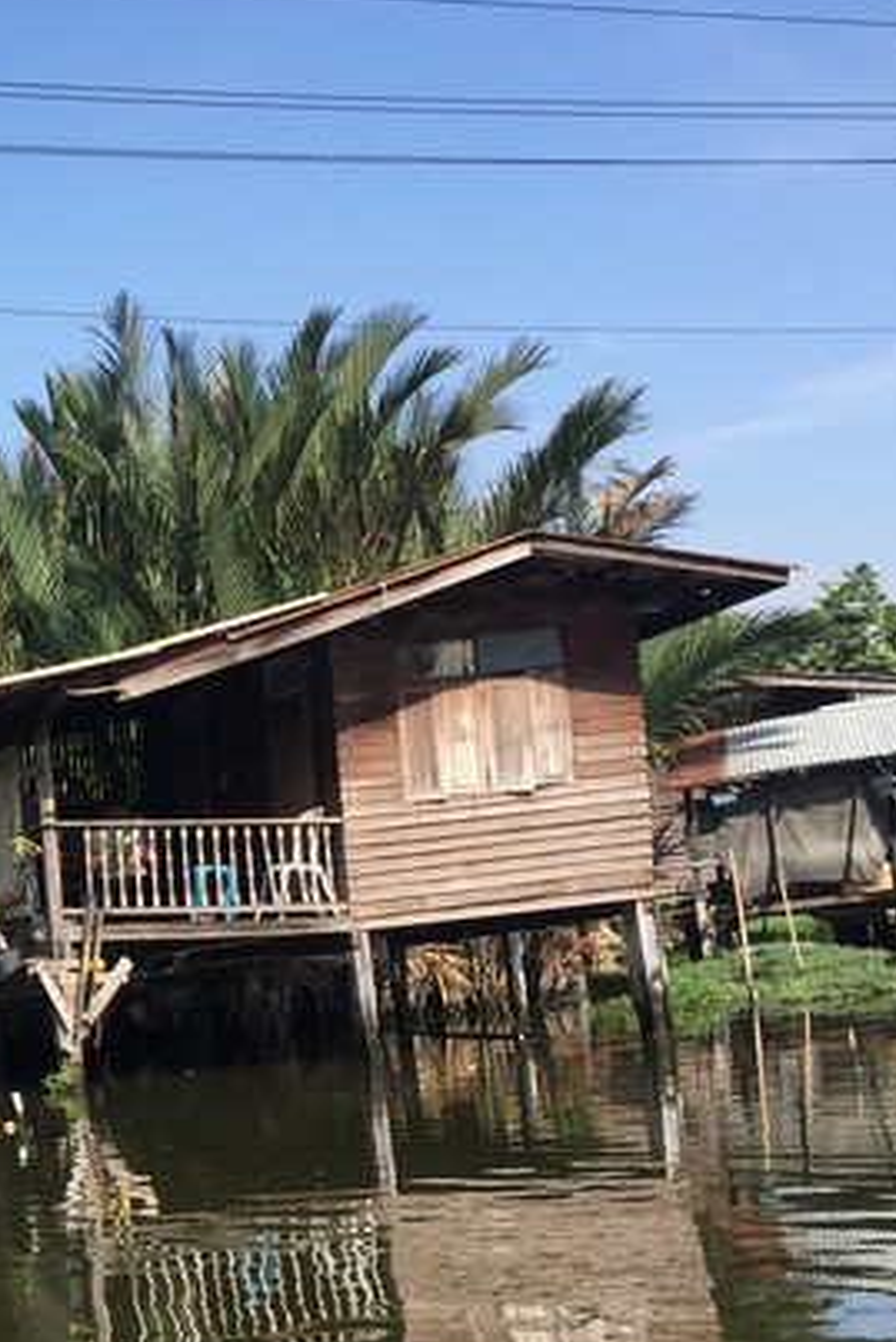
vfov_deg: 32.8
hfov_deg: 20.8
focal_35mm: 61
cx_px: -173
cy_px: 806
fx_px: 2275
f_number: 2.2
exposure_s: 1/1364
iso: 32
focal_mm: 4.15
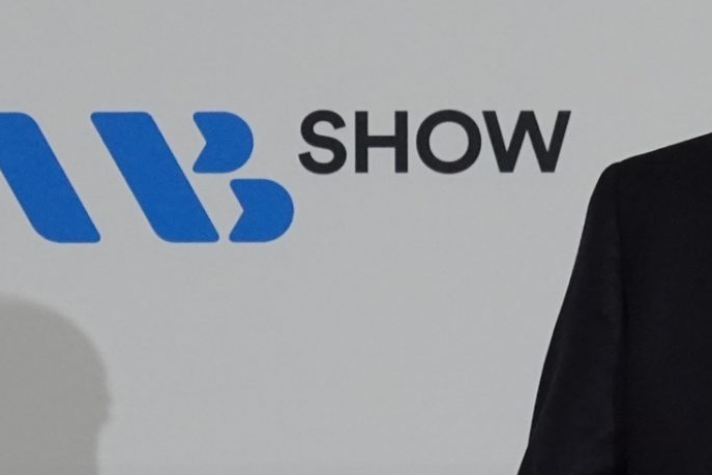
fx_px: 8169
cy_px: 430
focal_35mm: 413
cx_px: 1036
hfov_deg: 5.0
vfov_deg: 3.3
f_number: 4.5
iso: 1250
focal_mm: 40.37
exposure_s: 1/160
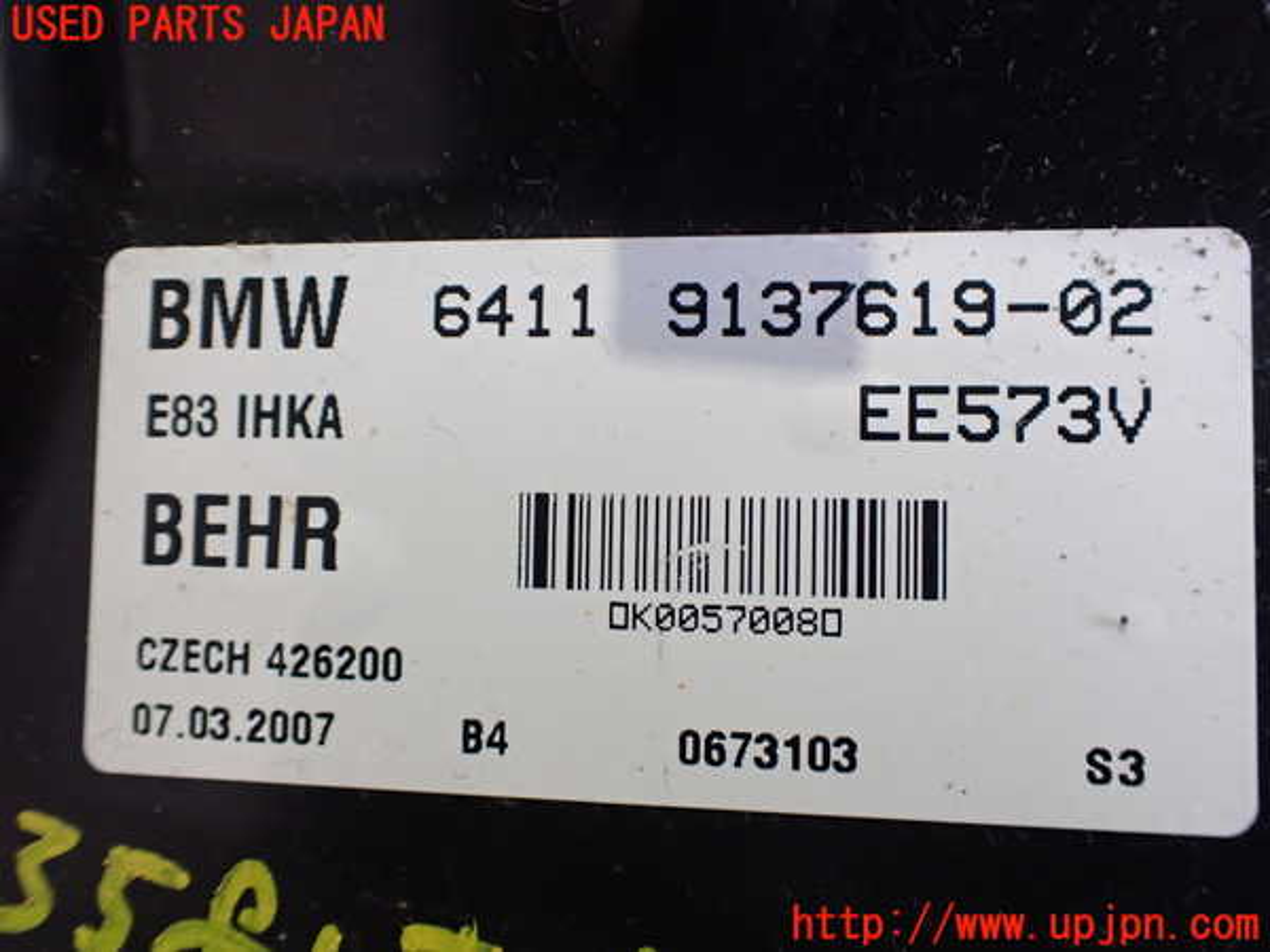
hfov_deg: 60.0
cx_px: 635
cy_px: 476
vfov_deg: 46.8
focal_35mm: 30
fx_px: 1101
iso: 400
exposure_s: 1/125
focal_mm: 5.4
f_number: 2.3
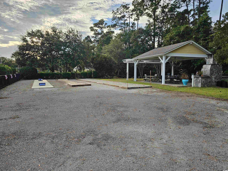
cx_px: 114
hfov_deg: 73.9
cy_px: 86
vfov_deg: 58.9
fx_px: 151
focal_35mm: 23
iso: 10
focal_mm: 6.3
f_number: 1.7
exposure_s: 1/193
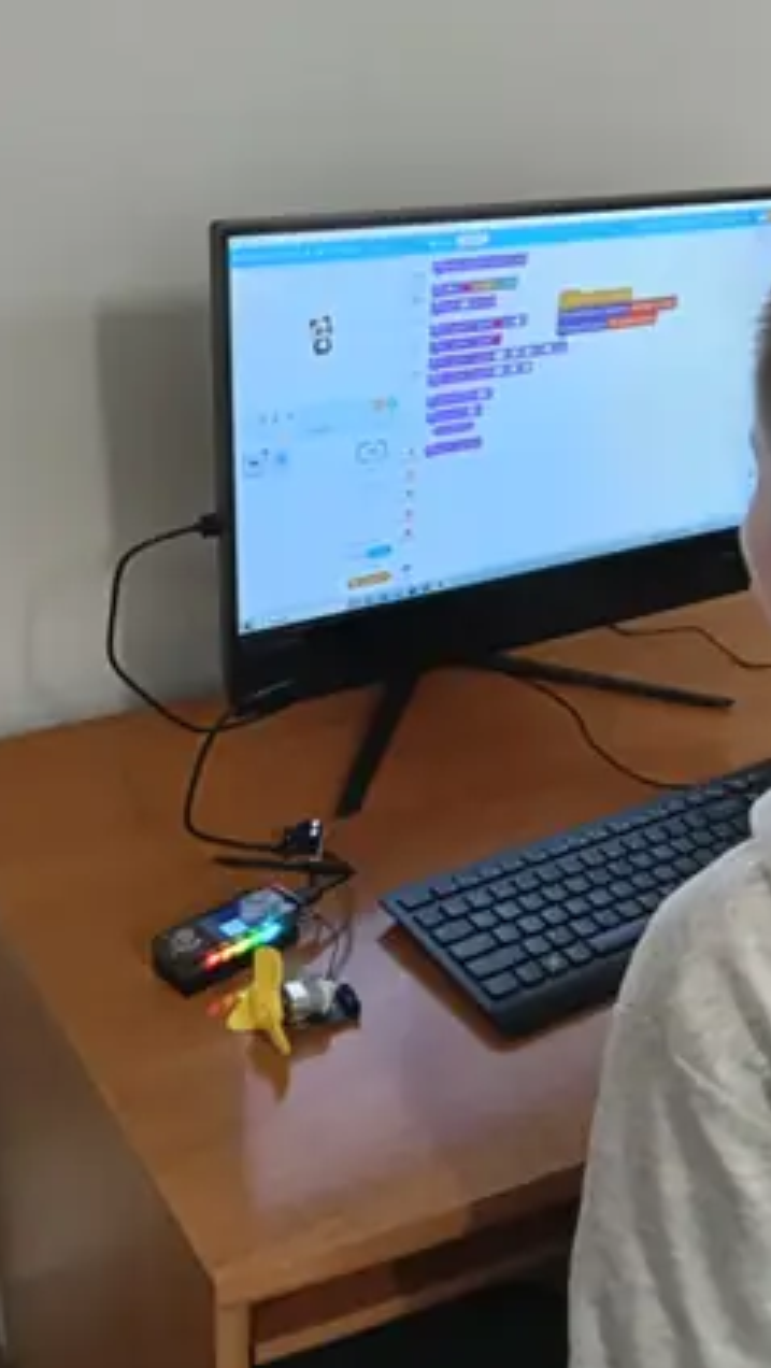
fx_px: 1451
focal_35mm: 40
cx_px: 555
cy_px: 697
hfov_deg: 29.4
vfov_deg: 50.5
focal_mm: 3.98
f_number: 1.8
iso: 320
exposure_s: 1/33.3
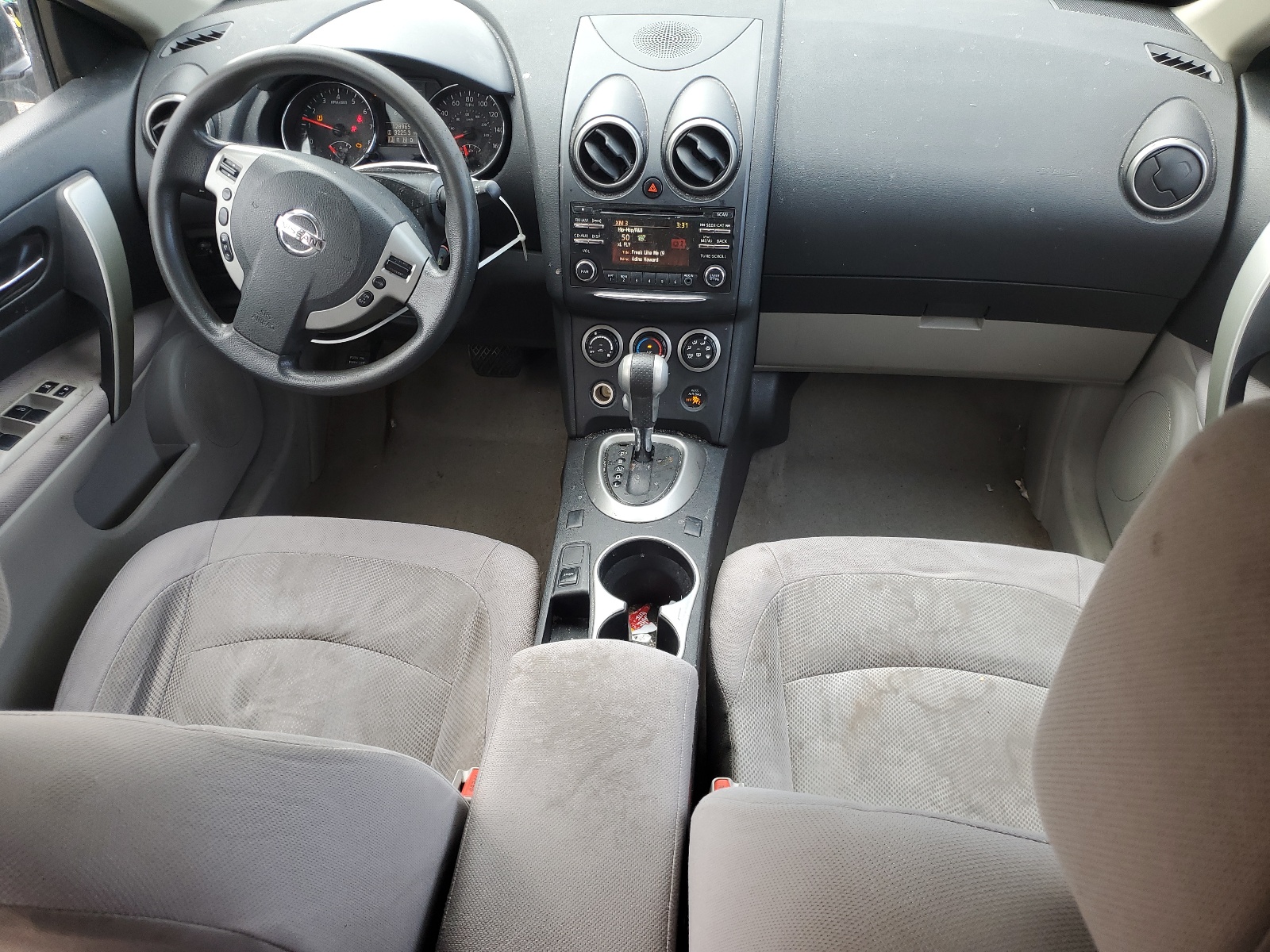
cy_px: 476
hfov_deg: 67.3
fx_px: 954
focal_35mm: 26
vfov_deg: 53.1
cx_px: 635
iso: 50
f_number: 1.5
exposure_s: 1/141
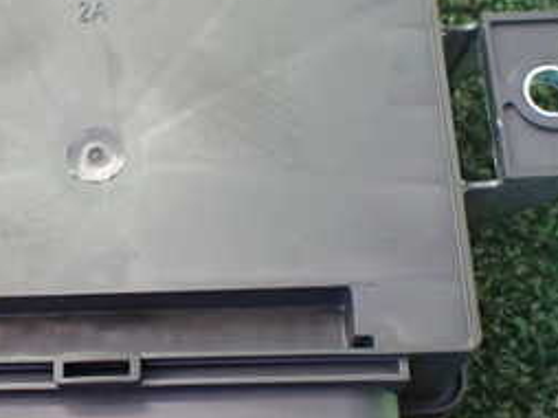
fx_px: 1143
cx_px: 108
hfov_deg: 26.9
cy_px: 231
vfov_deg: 20.7
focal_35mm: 71
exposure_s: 1/125
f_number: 2.3
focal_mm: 5.4
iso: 500
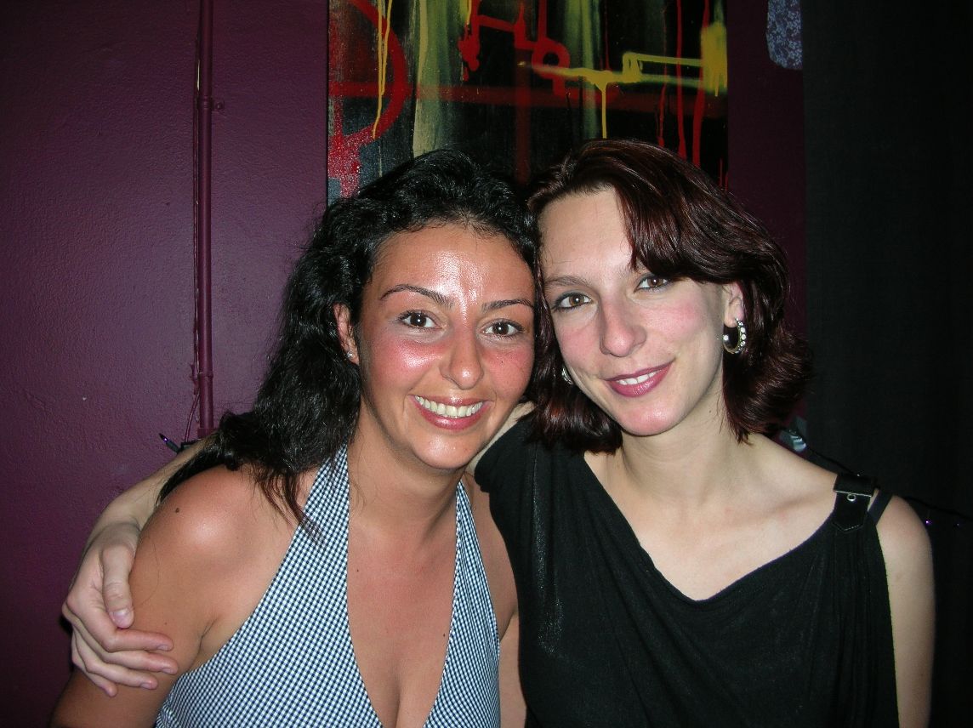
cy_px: 364
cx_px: 486
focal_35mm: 35
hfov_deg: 52.7
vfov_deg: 40.6
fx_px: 983
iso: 50
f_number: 2.8
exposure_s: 1/60.1
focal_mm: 5.8
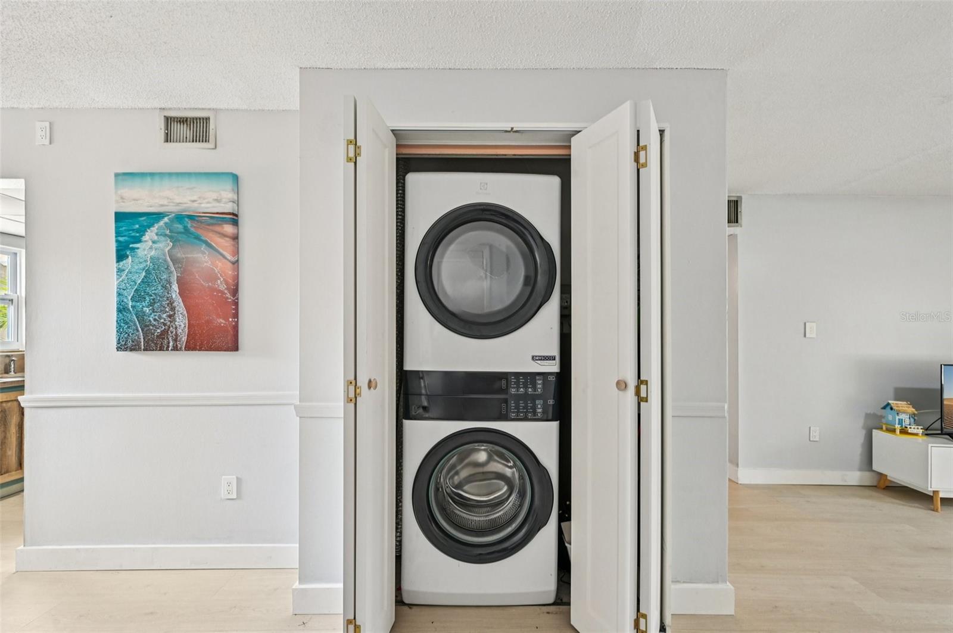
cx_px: 476
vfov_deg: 81.1
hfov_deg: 104.3
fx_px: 370
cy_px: 316
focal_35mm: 14
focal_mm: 14
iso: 400
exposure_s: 1/10
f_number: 8
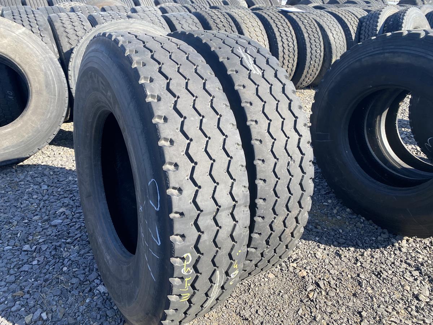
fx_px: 325
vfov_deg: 53.1
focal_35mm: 26
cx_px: 216
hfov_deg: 67.3
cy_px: 162
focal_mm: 4.25
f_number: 1.8
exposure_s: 1/565
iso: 32
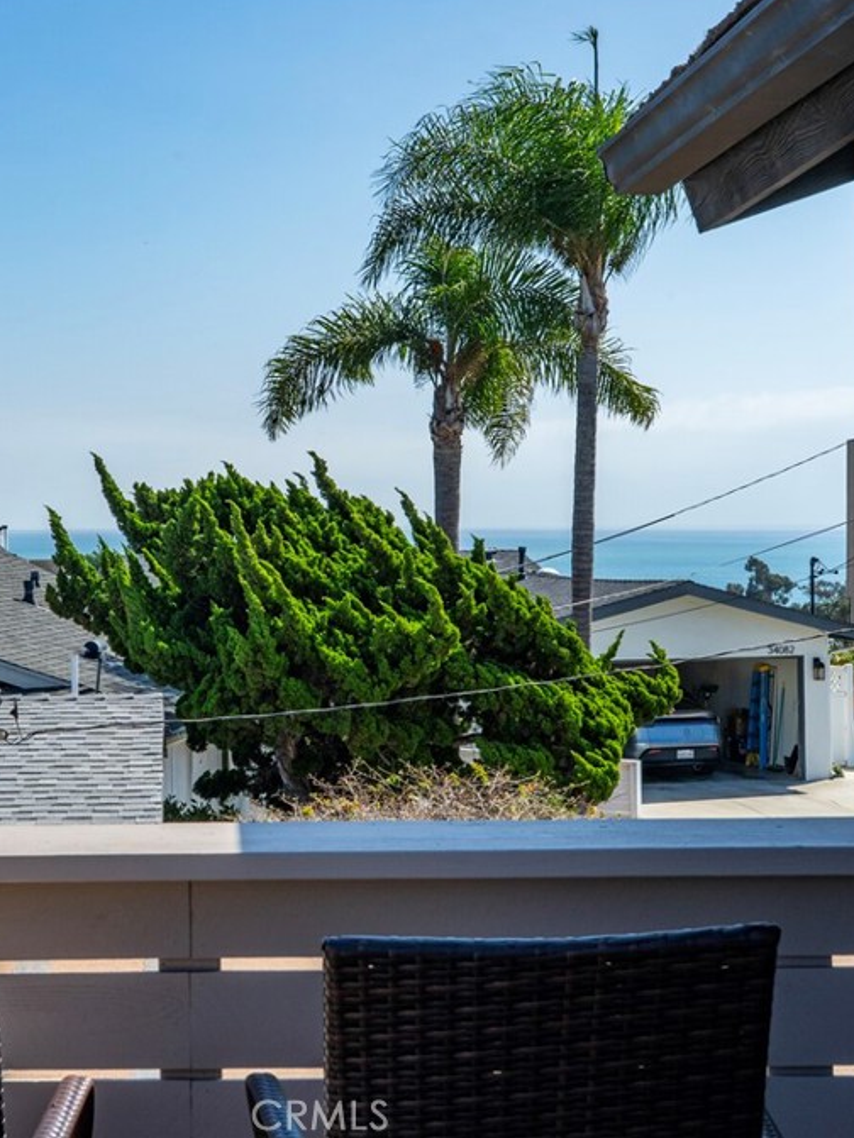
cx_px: 163
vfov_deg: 30.7
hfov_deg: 22.9
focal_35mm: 63
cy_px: 562
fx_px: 2072
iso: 400
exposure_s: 1/250
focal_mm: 43
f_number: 16
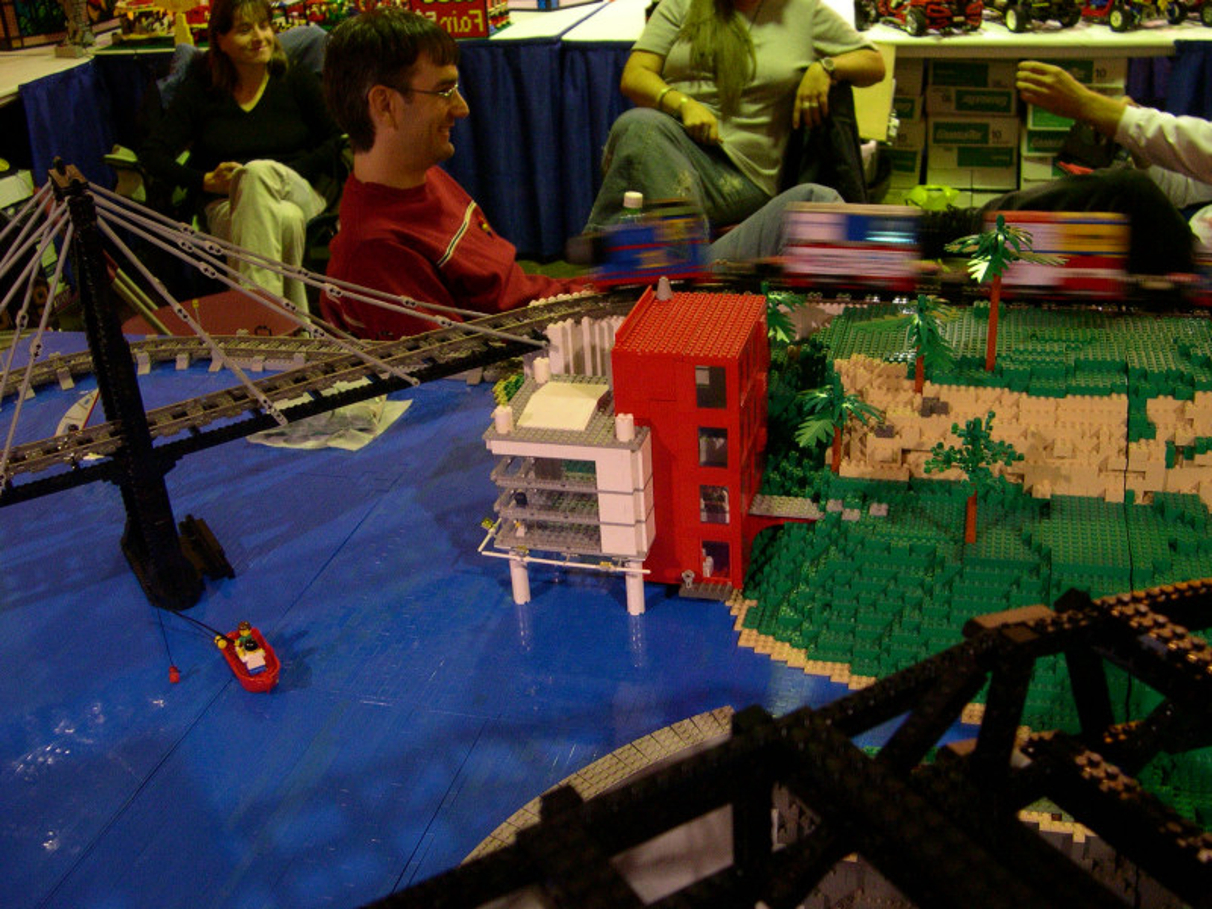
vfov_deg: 37.7
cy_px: 454
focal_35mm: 38
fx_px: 1330
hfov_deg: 49.0
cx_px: 606
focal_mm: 8
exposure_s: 1/20.9
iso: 400
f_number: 2.8
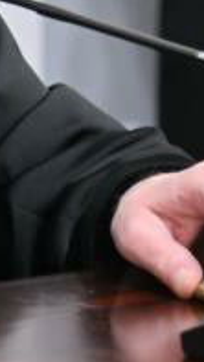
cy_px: -141
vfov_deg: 3.5
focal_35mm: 610
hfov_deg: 2.0
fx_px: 5859
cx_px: -228
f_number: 4
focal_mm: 112
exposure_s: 1/200
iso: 640
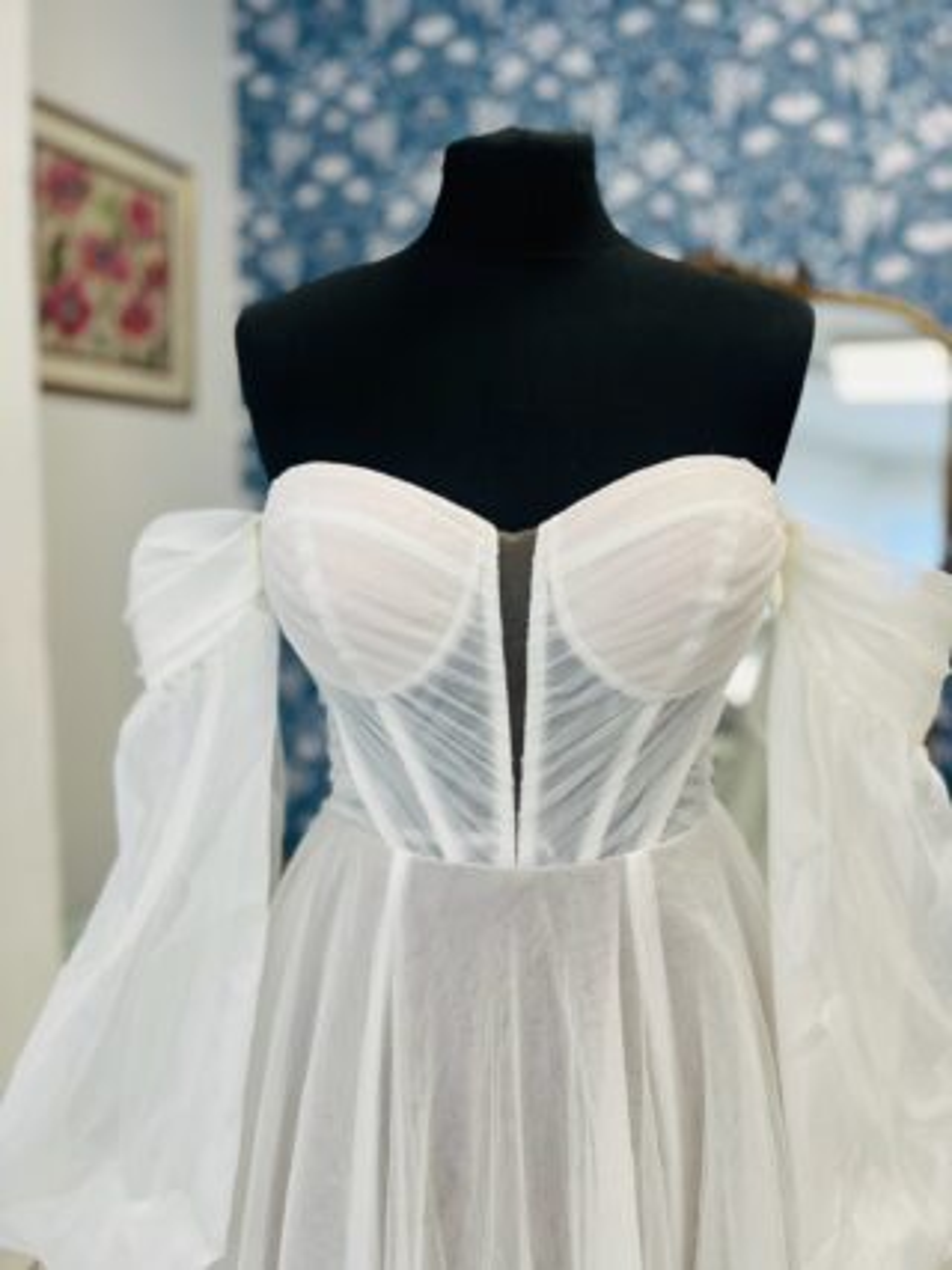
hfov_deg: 53.0
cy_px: 635
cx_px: 476
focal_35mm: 26
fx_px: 954
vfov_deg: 67.3
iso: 40
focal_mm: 5.1
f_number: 1.6
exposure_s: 1/100
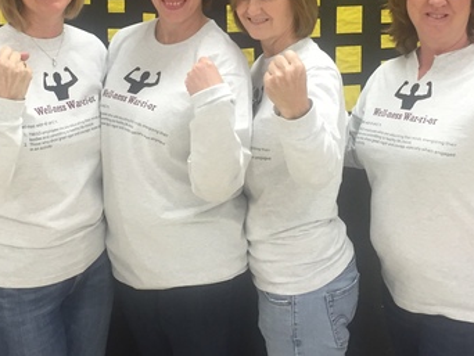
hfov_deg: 31.5
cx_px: 184
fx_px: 836
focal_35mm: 61
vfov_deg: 23.1
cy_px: 1
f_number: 2.2
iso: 50
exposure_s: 1/30
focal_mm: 4.15
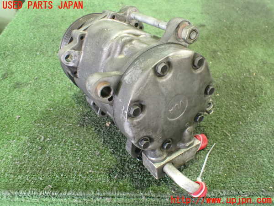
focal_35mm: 30
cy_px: 103
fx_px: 237
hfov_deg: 60.0
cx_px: 137
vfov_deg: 46.8
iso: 1000
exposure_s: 1/30
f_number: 2.3
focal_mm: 5.4
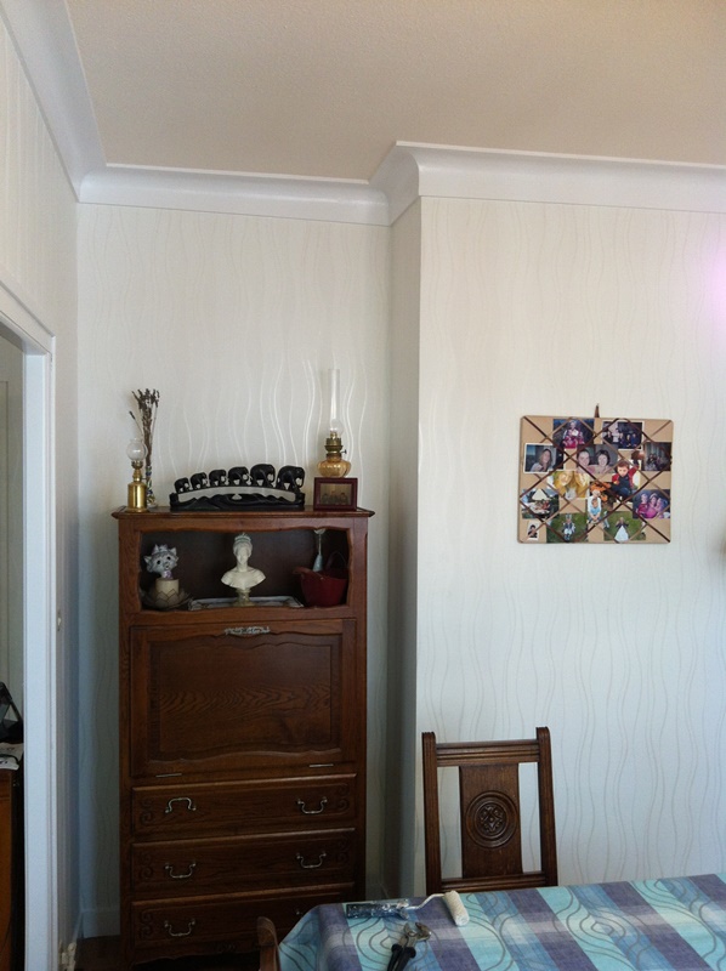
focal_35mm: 35
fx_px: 981
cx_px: 363
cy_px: 486
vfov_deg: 52.7
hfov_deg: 40.6
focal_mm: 3.85
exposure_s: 1/20
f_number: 2.8
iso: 80
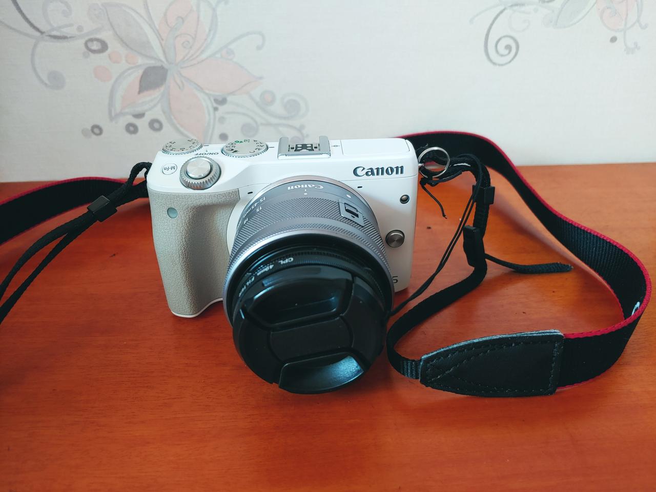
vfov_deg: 54.9
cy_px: 246
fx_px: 474
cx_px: 328
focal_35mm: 25
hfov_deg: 69.4
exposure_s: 1/40
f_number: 1.5
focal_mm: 4.23
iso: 150
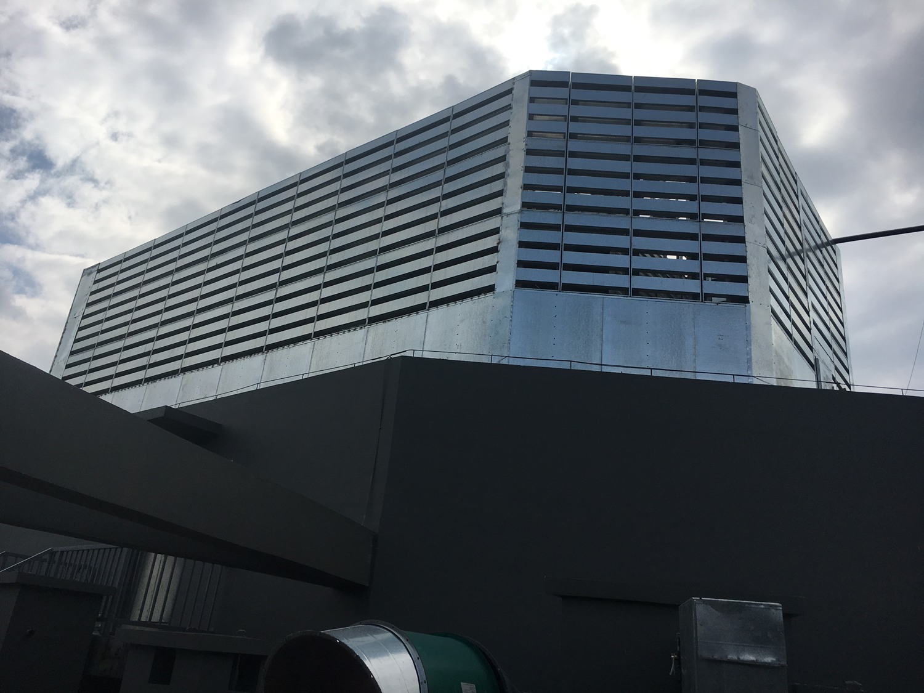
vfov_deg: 48.2
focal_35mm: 29
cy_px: 346
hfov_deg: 61.7
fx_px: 774
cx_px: 462
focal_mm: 4.15
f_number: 2.2
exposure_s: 1/3663
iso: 25
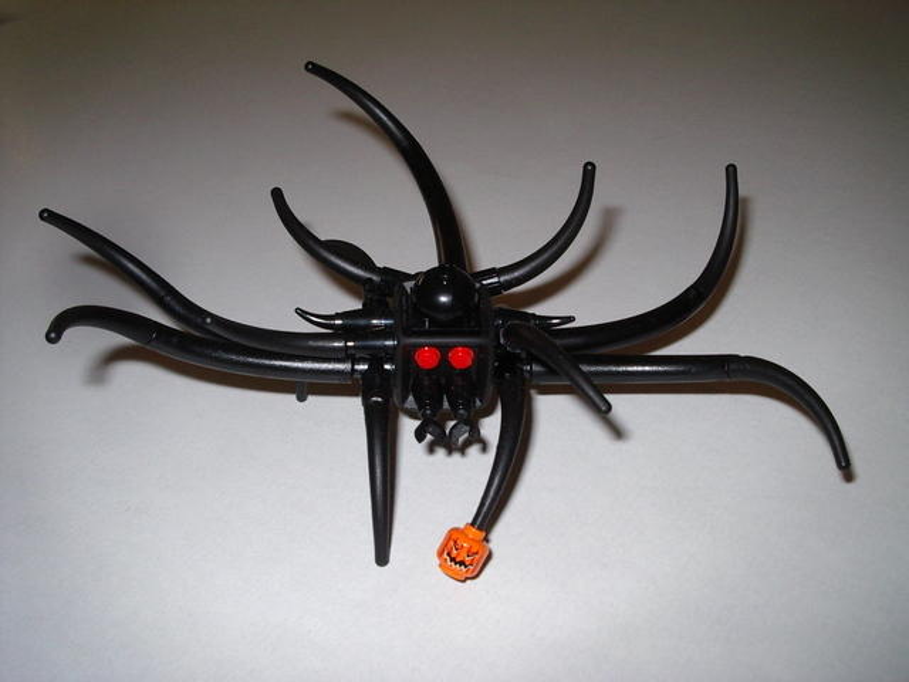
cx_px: 454
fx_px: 998
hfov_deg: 49.0
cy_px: 341
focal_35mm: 38
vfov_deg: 37.7
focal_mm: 5.8
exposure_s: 1/60
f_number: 4.8
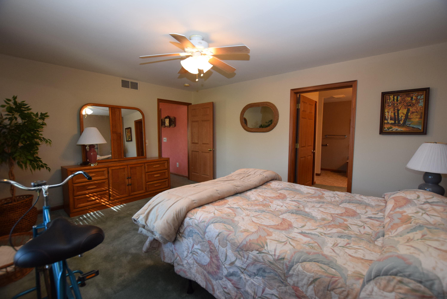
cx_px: 224
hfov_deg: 100.3
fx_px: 186
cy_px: 150
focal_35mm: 15
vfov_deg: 77.4
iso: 800
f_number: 4.5
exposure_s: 1/80
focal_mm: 10
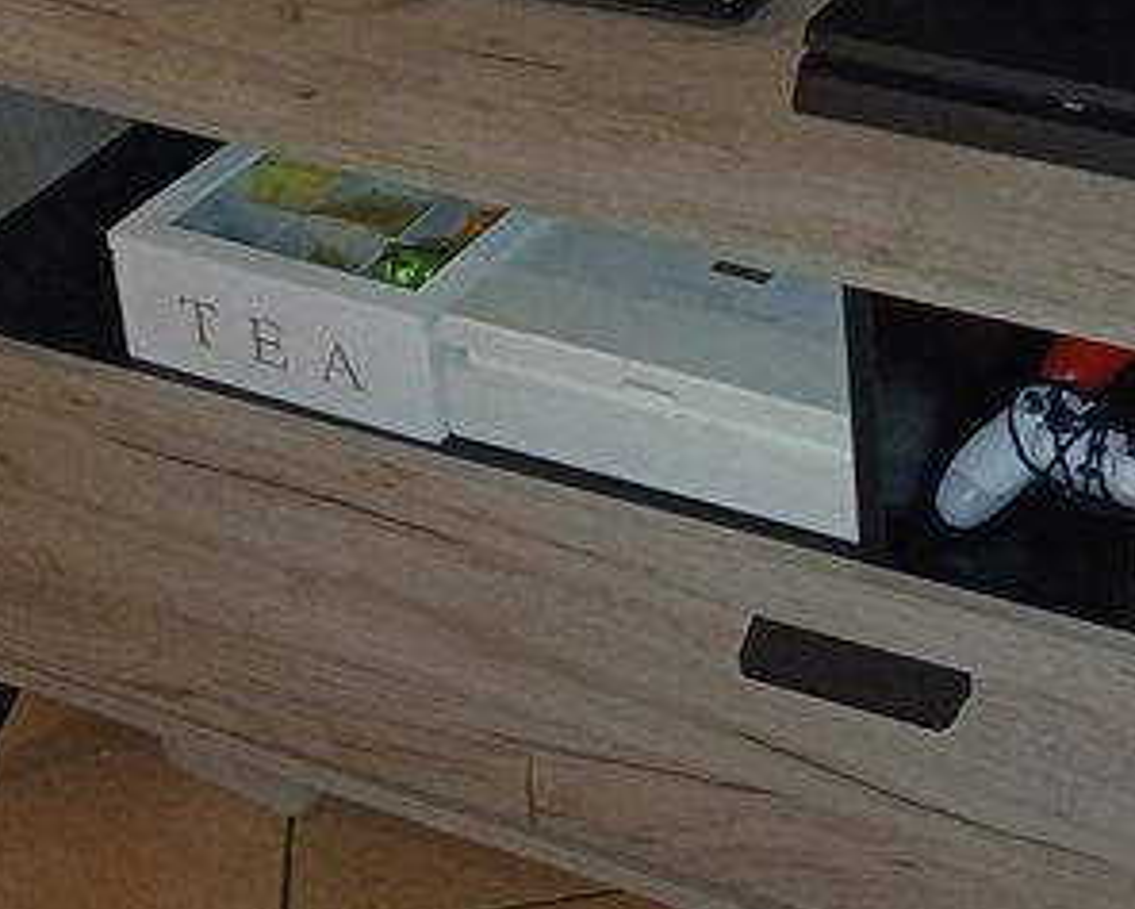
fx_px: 2991
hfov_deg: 20.6
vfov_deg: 16.5
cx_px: 1216
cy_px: -199
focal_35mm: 89
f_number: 1.8
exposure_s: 1/25
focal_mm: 3.98
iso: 250
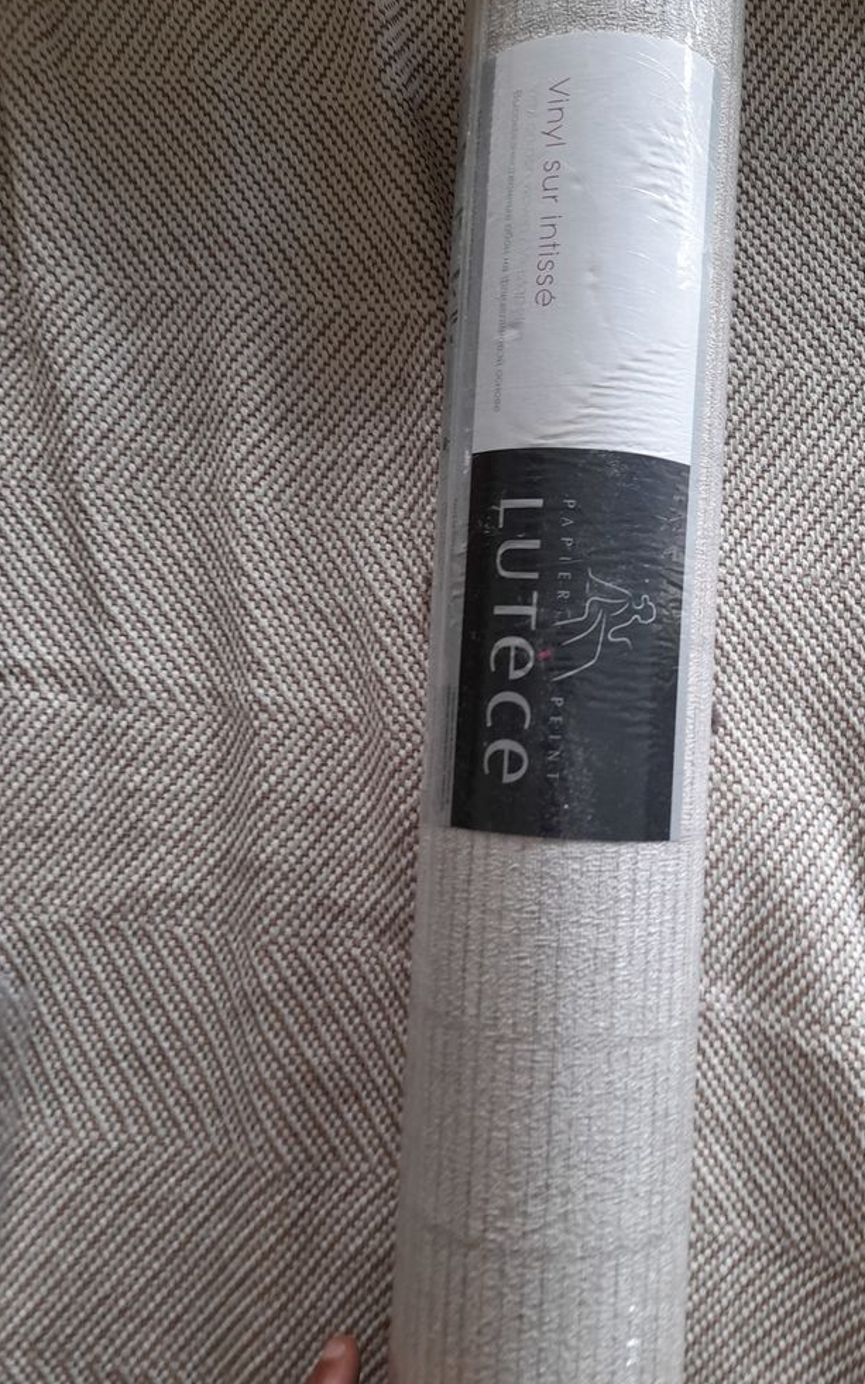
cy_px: 690
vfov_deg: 68.4
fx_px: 1019
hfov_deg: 45.8
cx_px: 512
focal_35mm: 27
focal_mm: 4.6
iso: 100
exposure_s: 1/50
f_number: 2
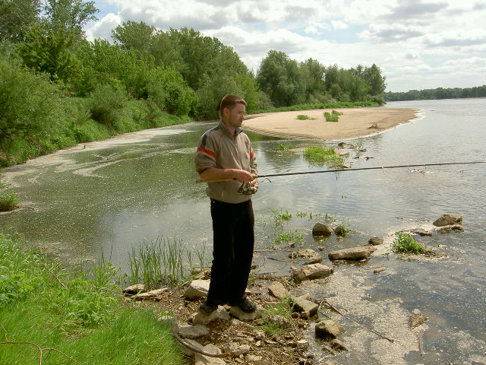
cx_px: 243
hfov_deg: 54.0
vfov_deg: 41.8
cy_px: 182
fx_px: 477
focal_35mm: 34
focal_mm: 5.6
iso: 50
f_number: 4.7
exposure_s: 1/500
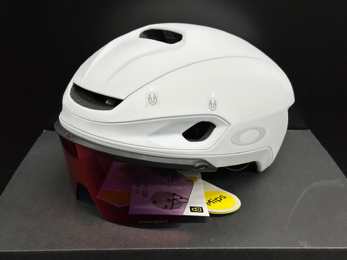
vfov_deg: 30.3
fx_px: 481
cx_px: 174
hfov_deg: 39.7
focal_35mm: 48
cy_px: 130
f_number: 1.78
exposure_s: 1/50
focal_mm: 6.86
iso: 80
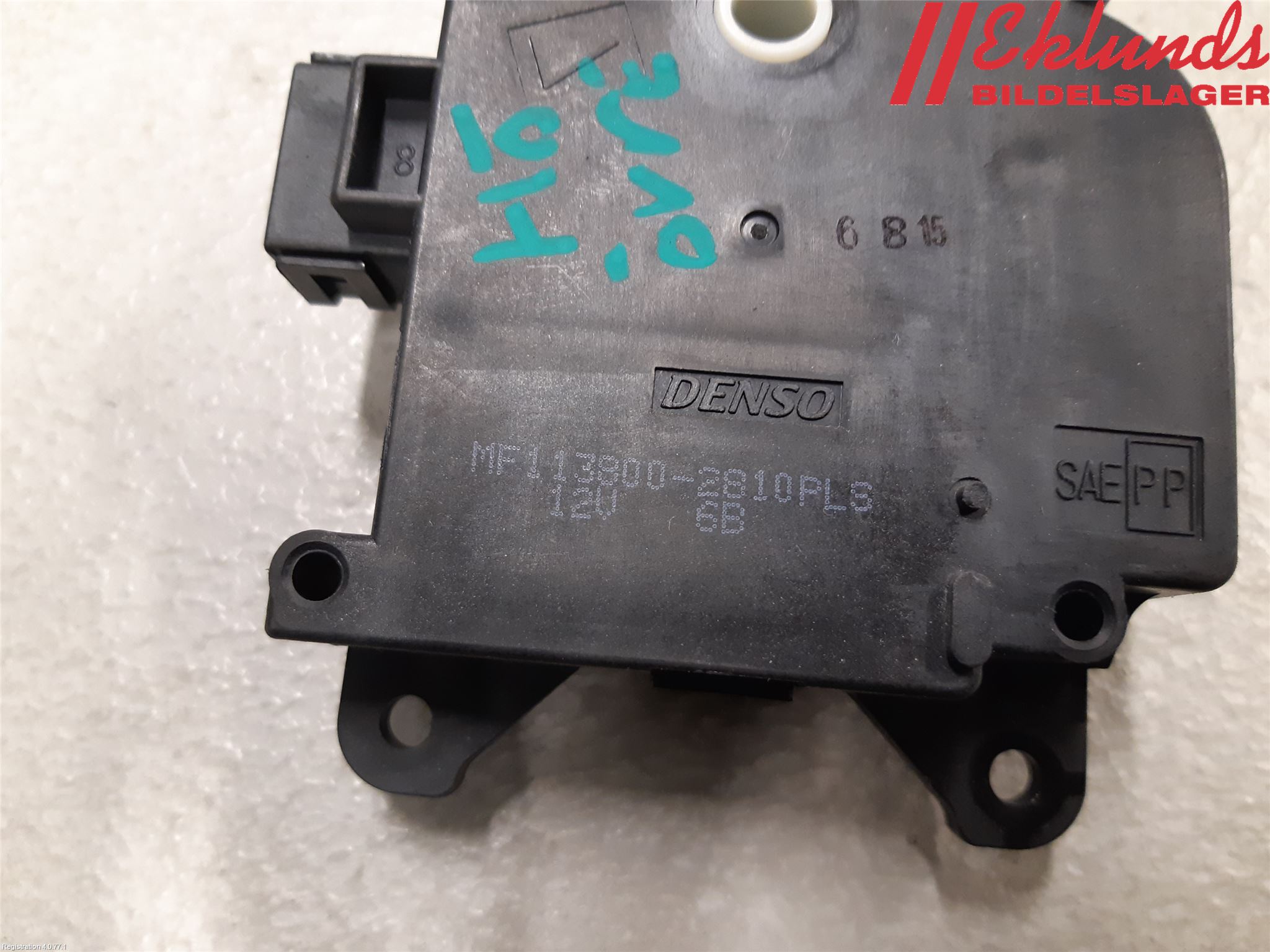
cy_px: 476
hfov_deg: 67.3
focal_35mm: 26
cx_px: 635
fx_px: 954
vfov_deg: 53.1
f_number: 1.7
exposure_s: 1/33
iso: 250
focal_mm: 3.93
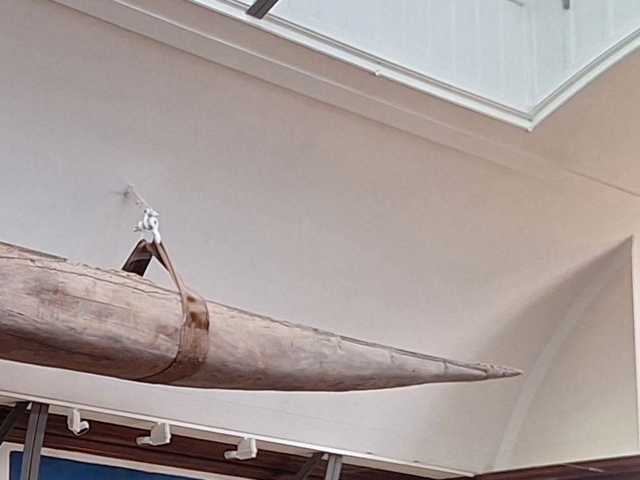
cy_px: 462
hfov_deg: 18.4
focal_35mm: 104
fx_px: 1923
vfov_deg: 14.1
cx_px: 10
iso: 80
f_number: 1.8
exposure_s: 1/50
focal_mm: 5.54
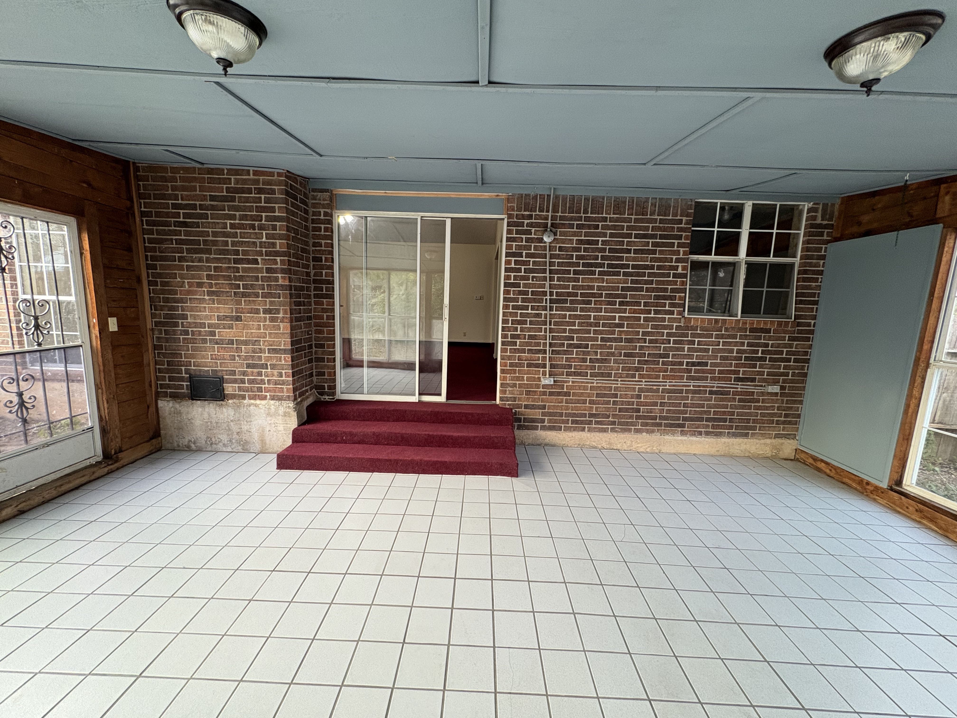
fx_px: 387
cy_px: 359
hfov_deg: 102.1
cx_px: 478
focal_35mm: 14
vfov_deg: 85.7
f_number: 2.2
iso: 250
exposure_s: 1/60
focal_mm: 2.22
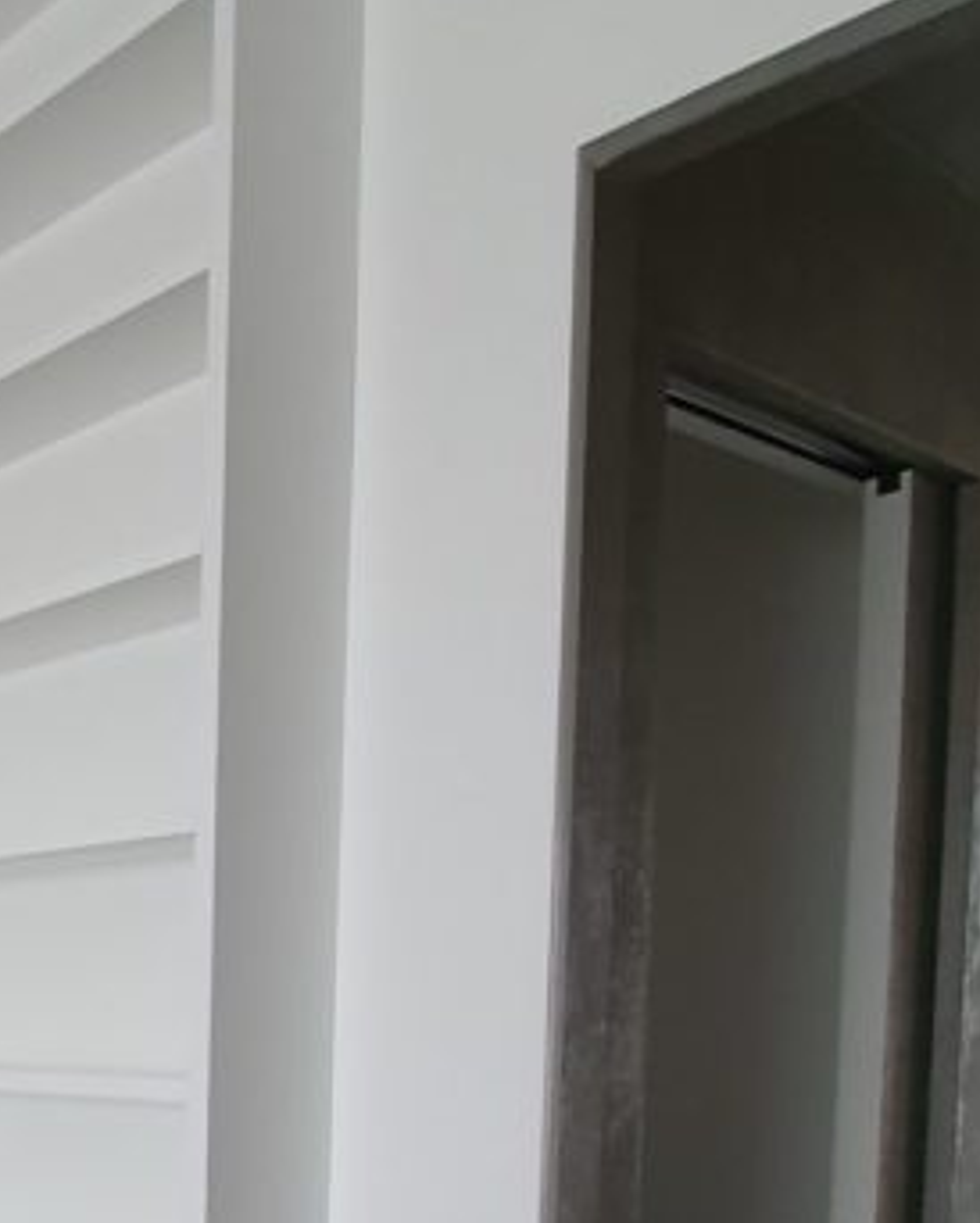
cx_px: -315
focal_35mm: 38
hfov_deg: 30.4
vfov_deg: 43.3
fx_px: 1376
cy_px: 1126
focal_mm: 1.8
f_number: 2.2
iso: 320
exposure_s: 1/33
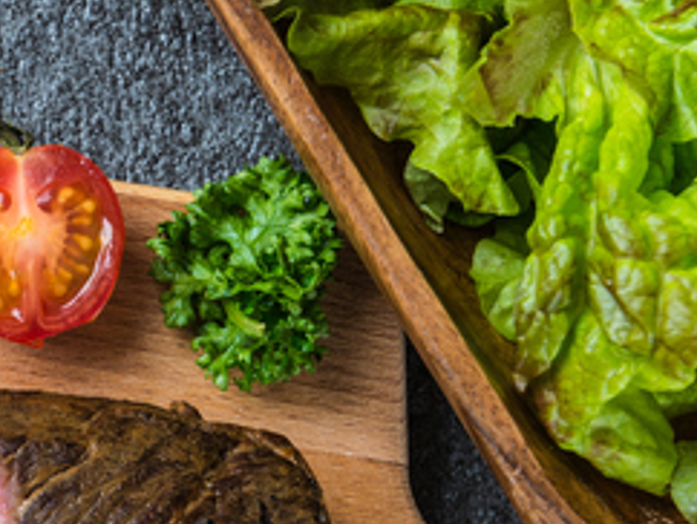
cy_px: 620
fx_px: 3185
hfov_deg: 12.3
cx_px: -72
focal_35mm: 158
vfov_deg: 9.3
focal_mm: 55
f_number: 9
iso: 100
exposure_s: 1/125
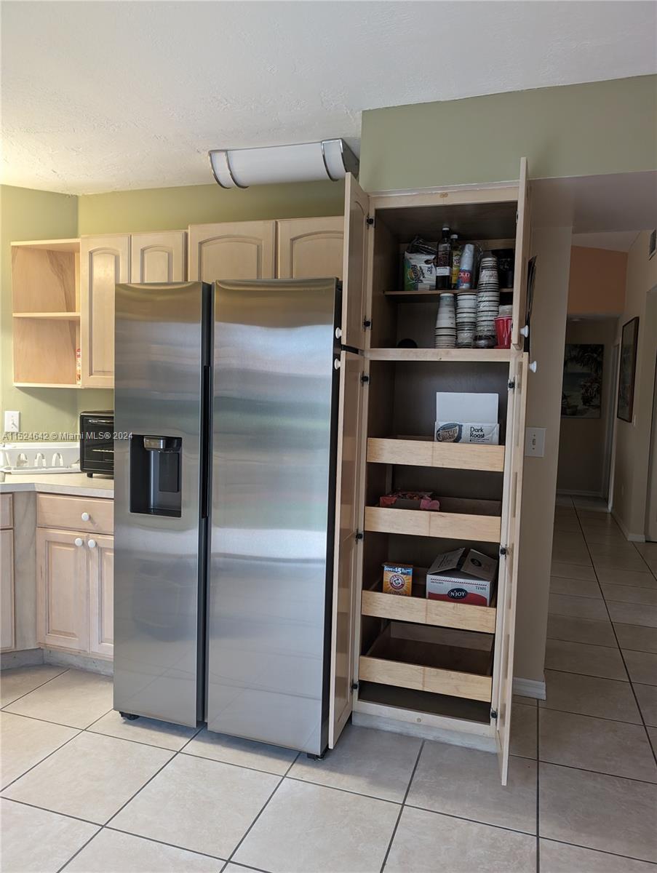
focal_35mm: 24
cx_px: 328
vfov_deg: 71.5
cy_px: 436
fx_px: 606
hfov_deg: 56.9
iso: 235
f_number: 1.68
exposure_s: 1/24
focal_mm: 6.9
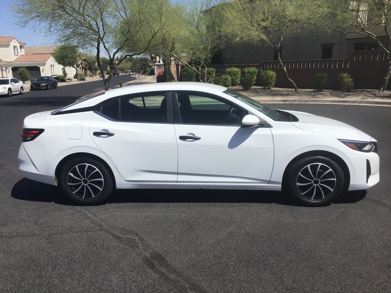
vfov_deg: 45.4
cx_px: 196
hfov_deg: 58.4
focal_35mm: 31
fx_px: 350
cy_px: 146
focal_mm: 3.3
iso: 25
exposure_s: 1/2632
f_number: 2.4
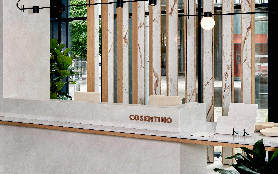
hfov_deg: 32.0
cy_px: 52
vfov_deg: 20.2
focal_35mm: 64
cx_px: 128
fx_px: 485
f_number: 9
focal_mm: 35
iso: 500
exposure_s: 1/200
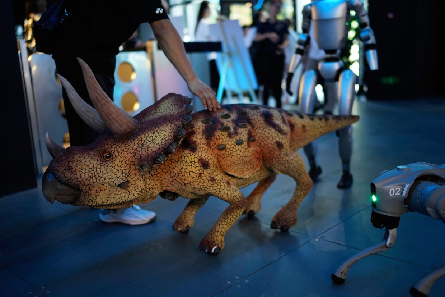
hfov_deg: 54.4
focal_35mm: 35
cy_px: 148
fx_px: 432
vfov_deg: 37.8
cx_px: 222
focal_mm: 35
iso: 1250
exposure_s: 1/250
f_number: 1.4
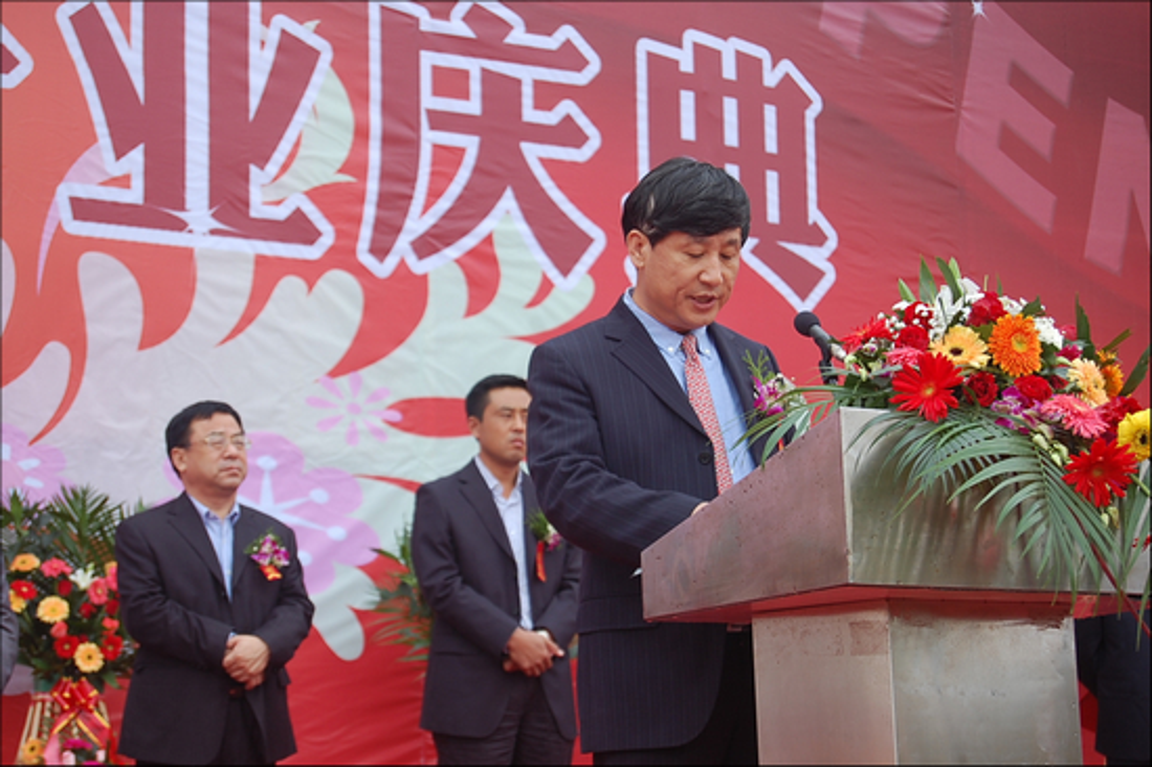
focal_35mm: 82
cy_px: 384
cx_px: 576
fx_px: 2638
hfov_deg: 24.6
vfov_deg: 16.5
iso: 200
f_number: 5.6
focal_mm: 55
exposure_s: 1/125
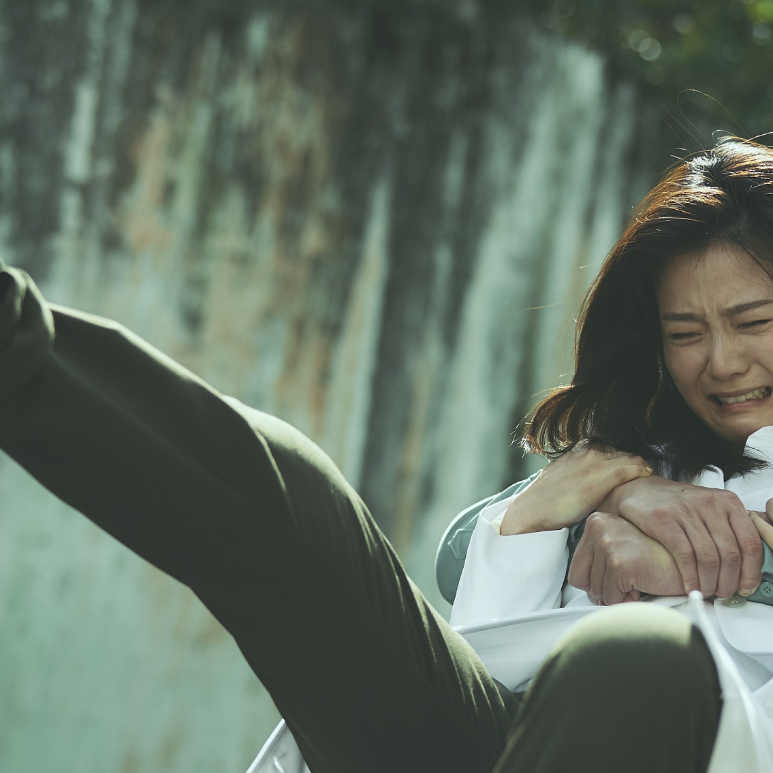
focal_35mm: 115
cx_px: 466
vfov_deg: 15.2
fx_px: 2905
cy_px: 432
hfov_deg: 15.1
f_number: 1.8
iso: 160
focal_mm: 50
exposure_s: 1/4000
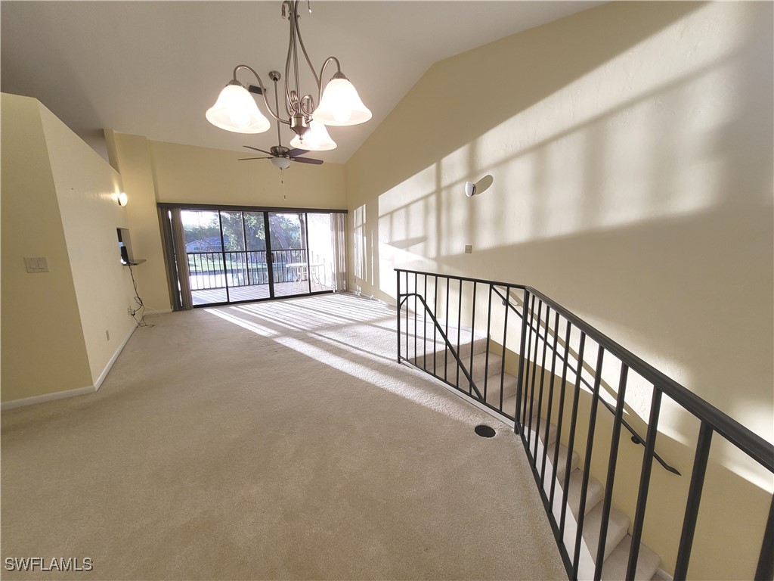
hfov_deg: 106.2
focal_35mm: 13
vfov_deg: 89.9
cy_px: 290
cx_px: 387
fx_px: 291
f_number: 2.2
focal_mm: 1.74
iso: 64
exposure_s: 1/120
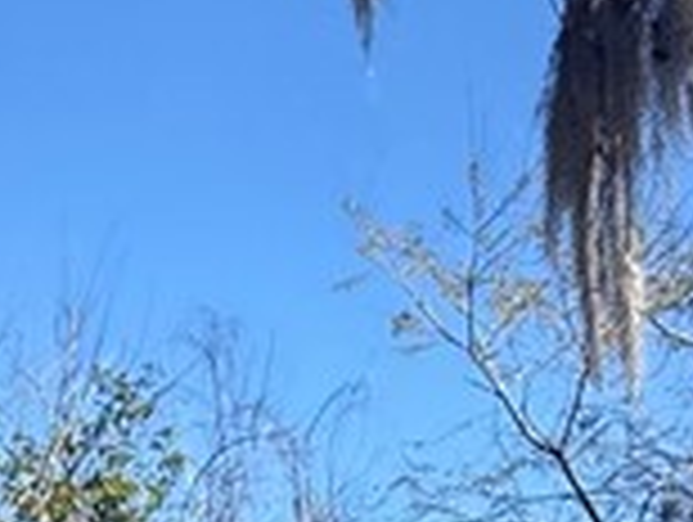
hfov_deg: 19.7
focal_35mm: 93
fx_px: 1865
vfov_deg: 12.8
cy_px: 1192
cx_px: -148
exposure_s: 1/1211
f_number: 2.2
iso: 50
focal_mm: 2.22
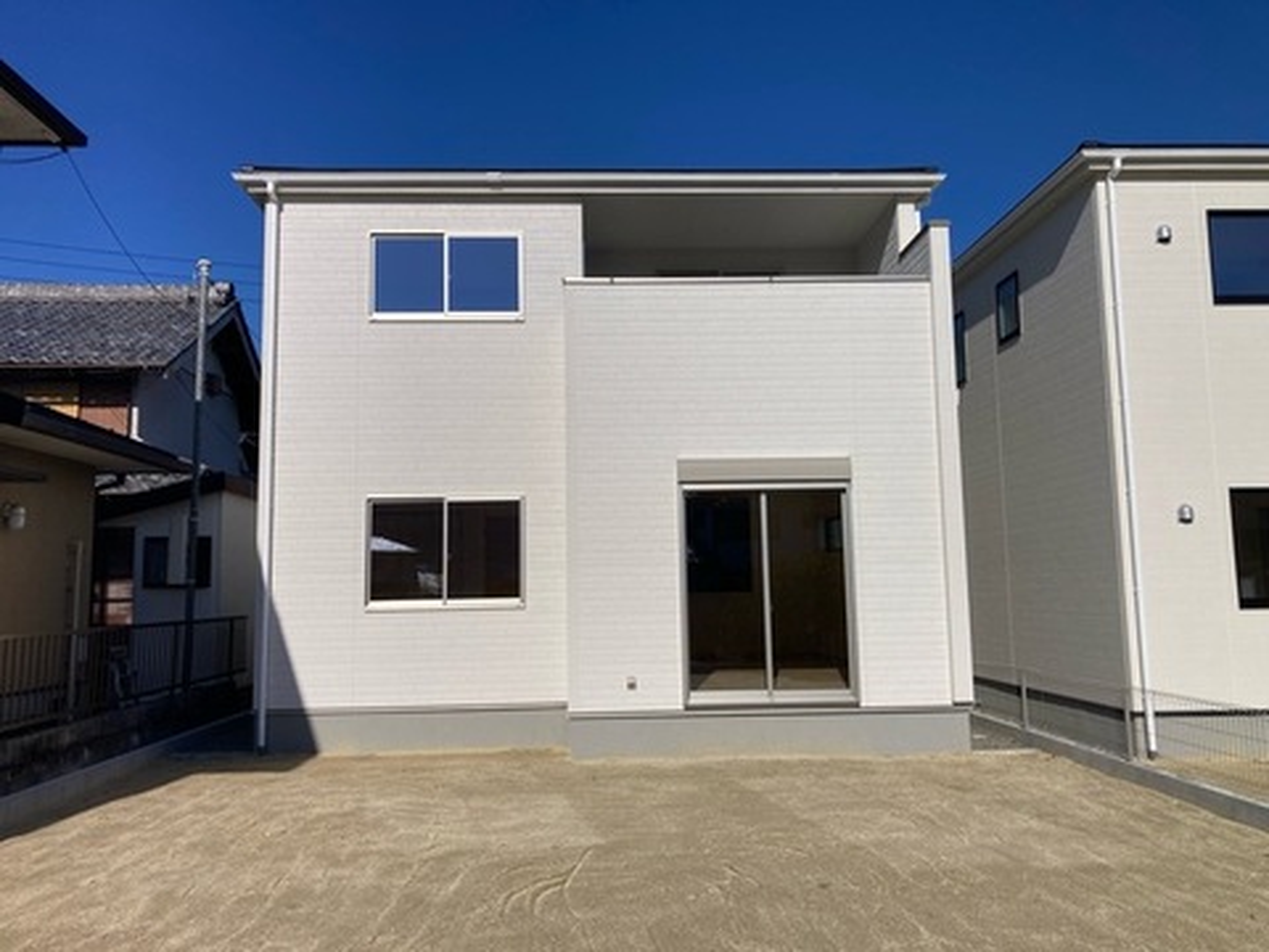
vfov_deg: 49.7
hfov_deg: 63.4
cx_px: 634
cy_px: 476
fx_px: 1026
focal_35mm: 28
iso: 25
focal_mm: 3.99
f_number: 1.8
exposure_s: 1/6897
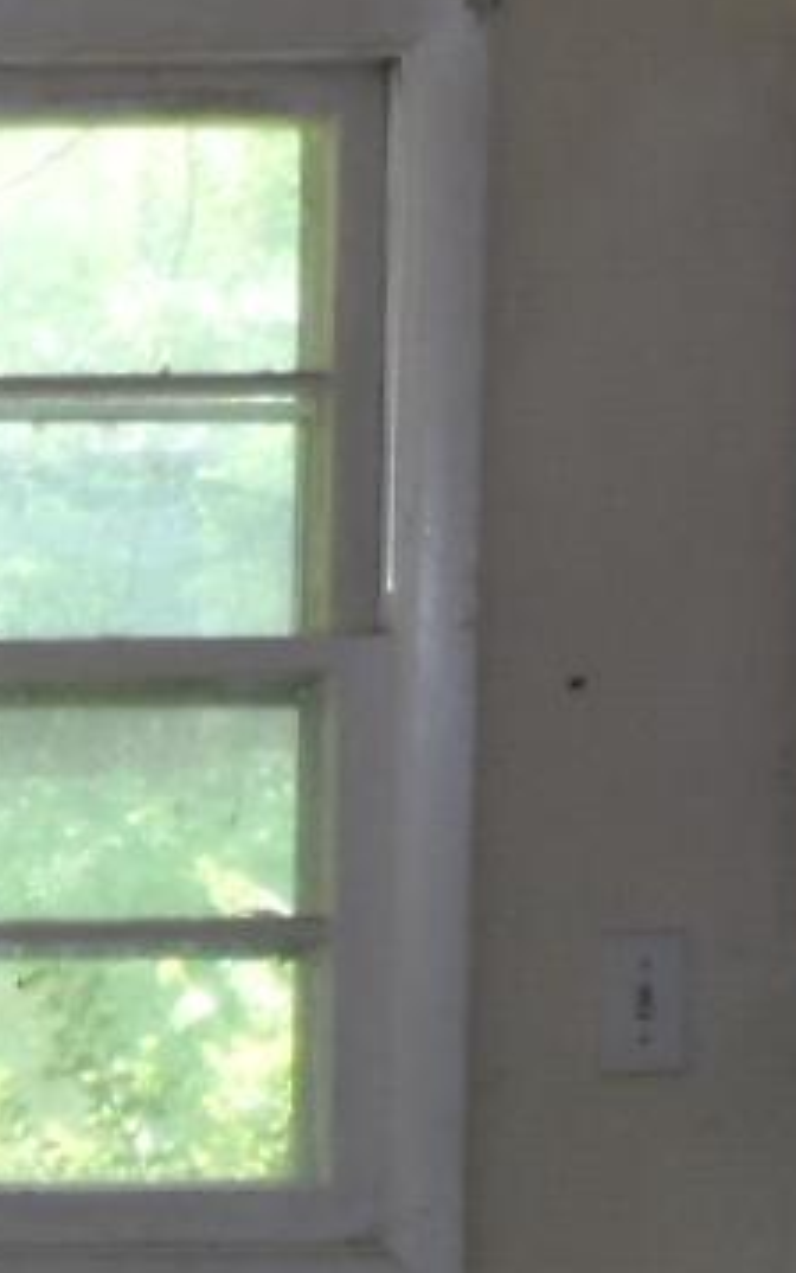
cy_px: 1309
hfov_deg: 8.8
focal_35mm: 141
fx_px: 4890
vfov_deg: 14.6
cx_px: -821
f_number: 3.2
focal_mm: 4
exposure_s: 1/30
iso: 100
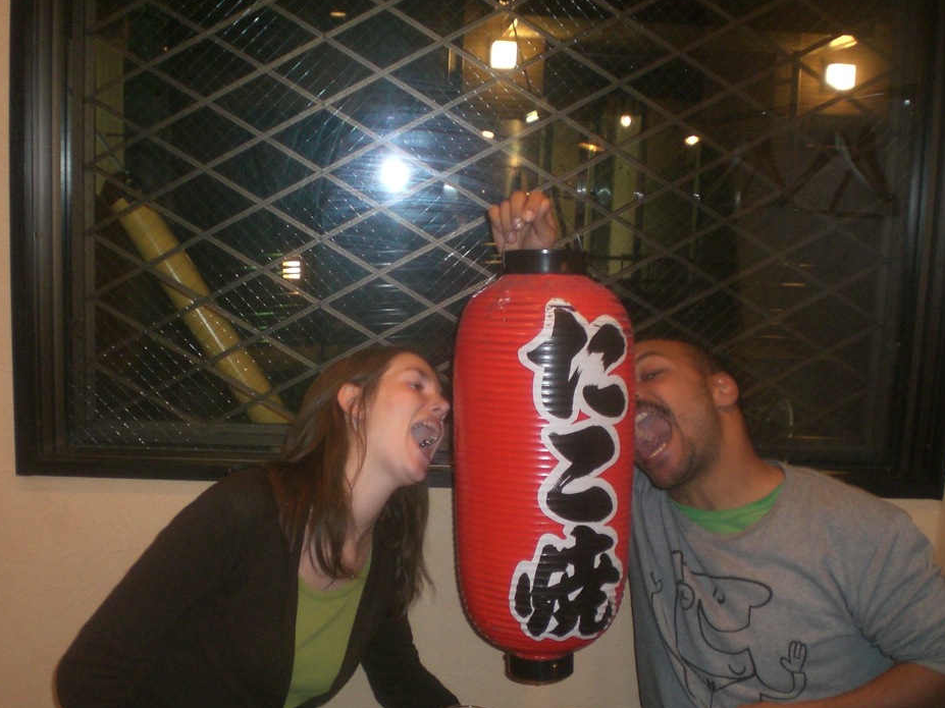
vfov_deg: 35.1
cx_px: 456
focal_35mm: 41
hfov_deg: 45.8
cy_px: 378
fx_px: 1119
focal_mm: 6.3
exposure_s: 1/30
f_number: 3.1
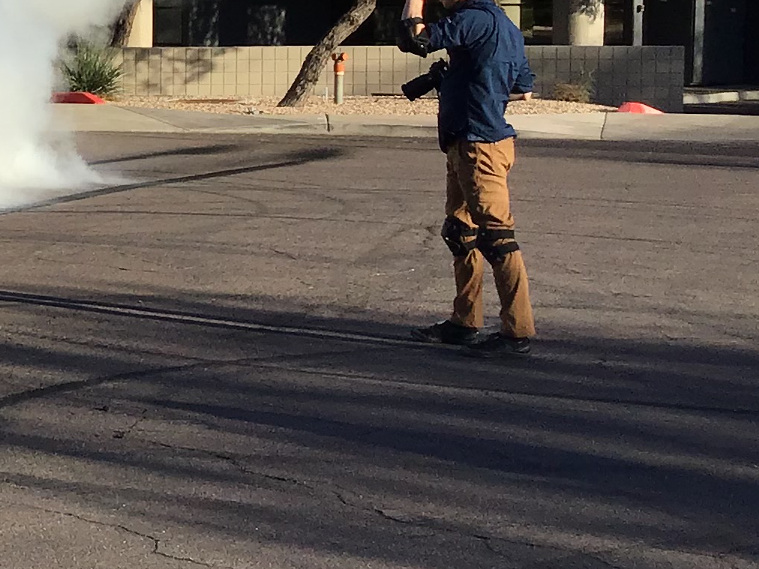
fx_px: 2193
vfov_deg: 14.8
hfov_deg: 17.4
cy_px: 189
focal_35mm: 100
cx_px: -422
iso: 25
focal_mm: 3.3
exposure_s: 1/1006
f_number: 2.4
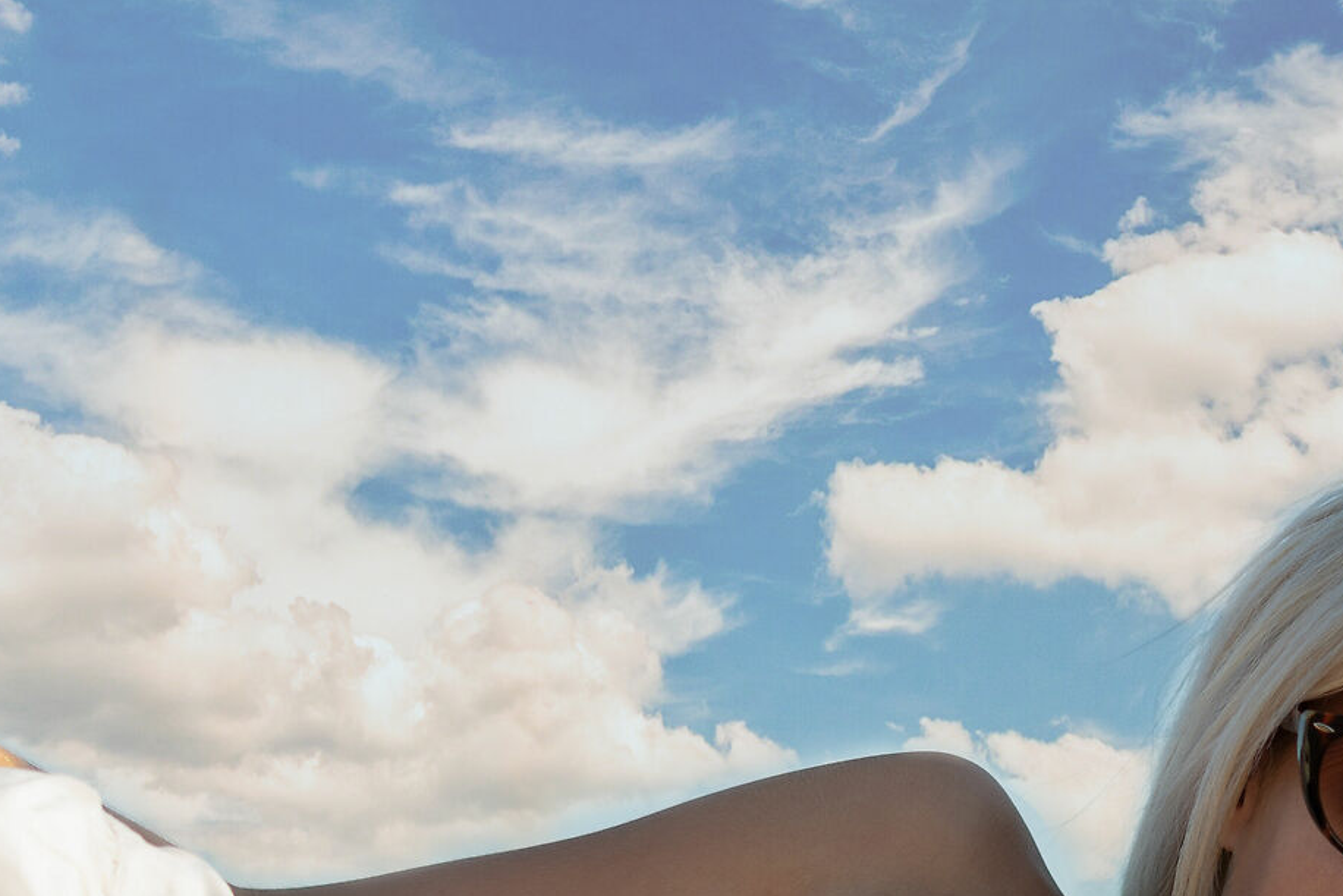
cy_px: 972
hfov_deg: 15.6
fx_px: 4887
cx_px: 696
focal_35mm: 131
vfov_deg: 10.4
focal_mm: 50
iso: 100
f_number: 2.5
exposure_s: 1/1000
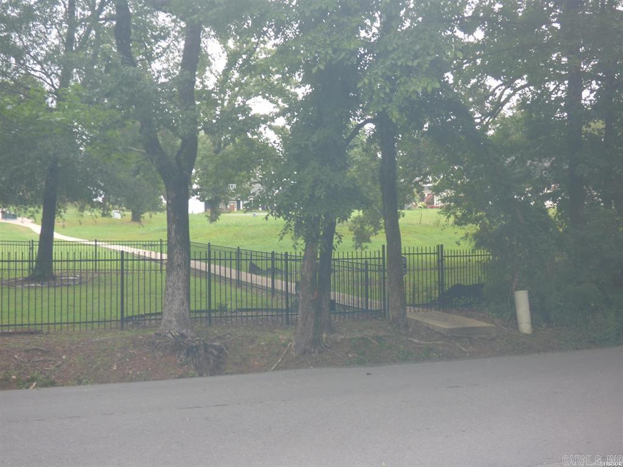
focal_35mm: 48
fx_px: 864
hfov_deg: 39.7
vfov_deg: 30.3
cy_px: 234
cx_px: 312
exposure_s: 1/60
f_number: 3.8
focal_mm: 8.24
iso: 125
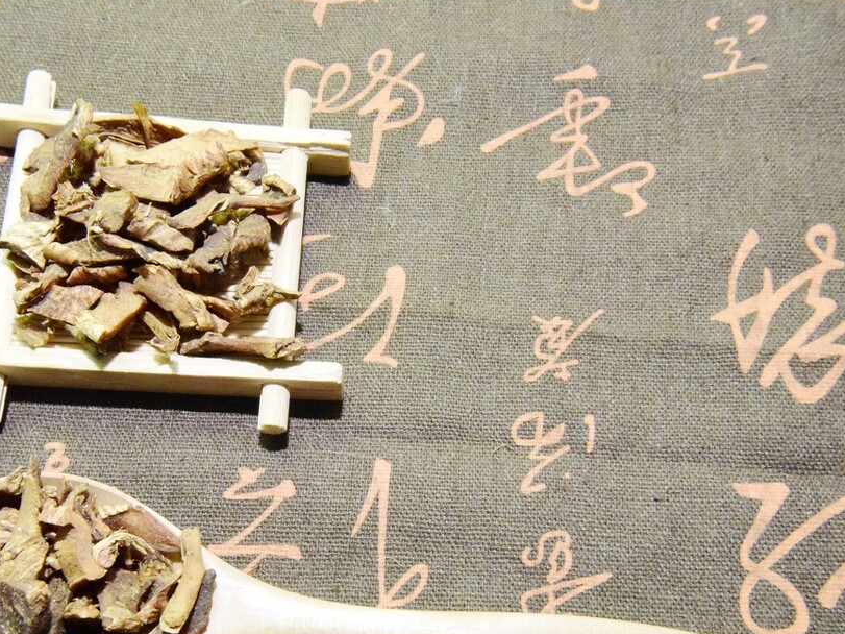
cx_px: 322
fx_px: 903
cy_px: 409
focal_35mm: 37
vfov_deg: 38.3
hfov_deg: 49.7
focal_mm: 26
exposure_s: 1/250
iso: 12800
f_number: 22
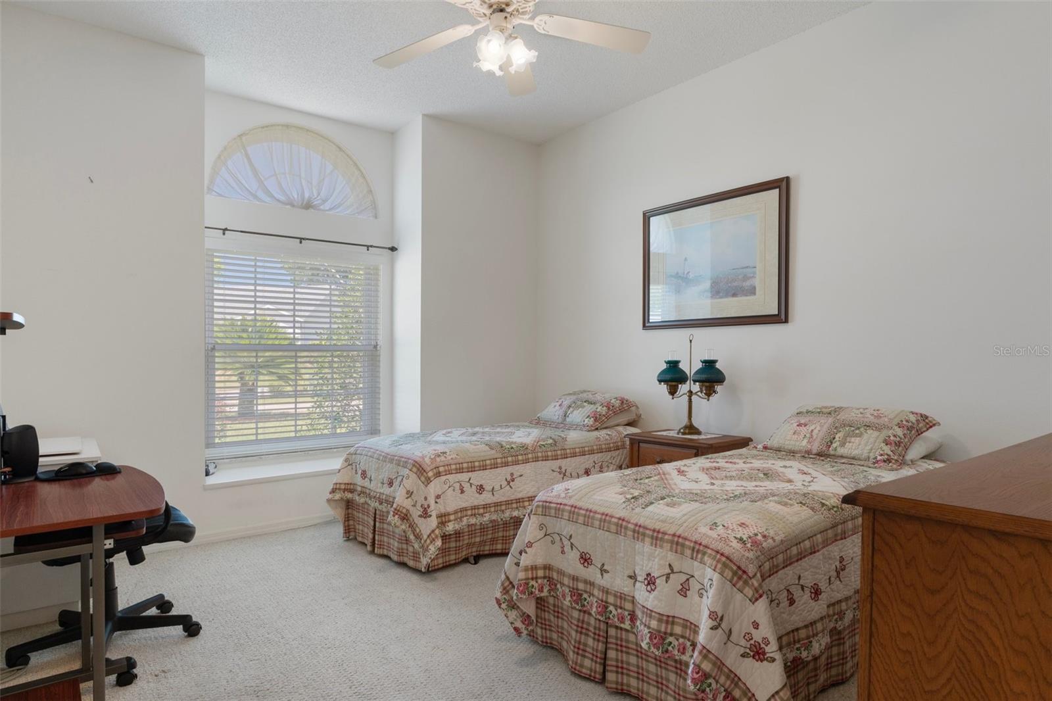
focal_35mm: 21
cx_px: 526
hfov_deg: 81.2
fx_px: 614
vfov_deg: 59.5
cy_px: 350
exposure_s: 1/3
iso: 250
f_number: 8
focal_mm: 14
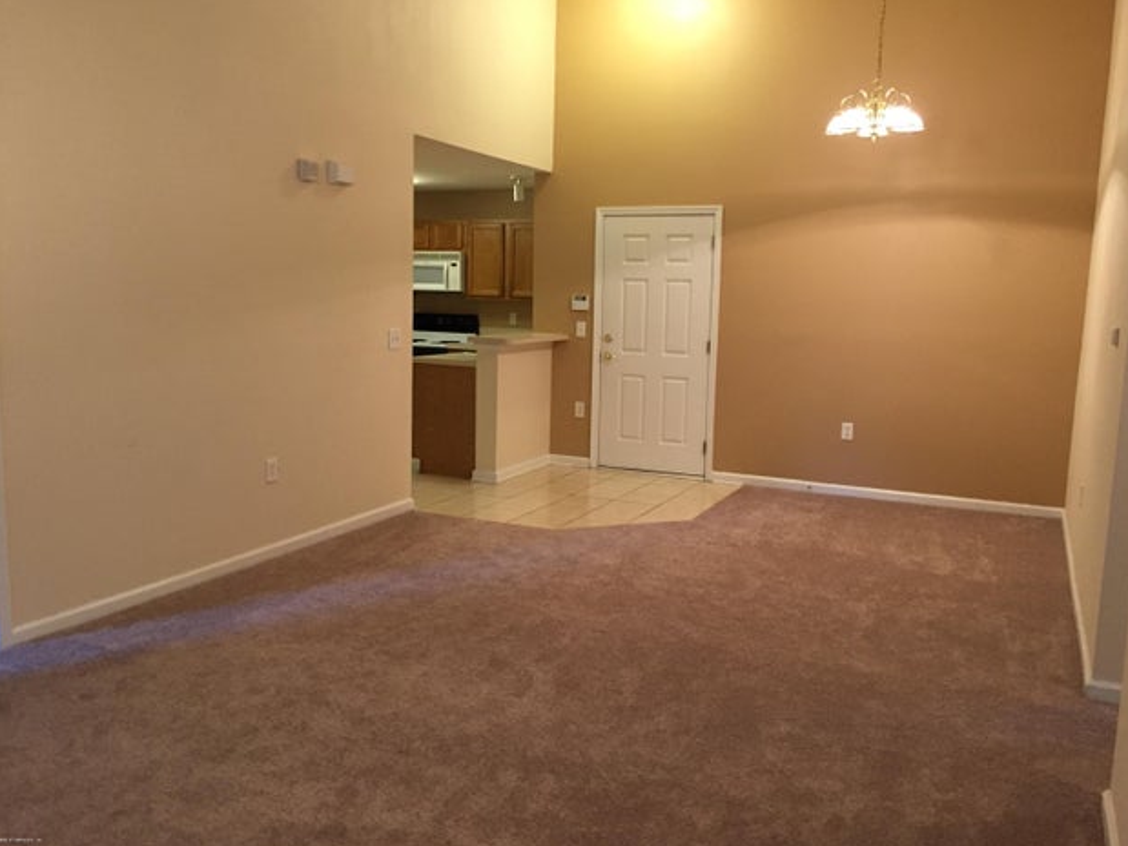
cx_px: 579
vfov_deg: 46.8
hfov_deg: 60.0
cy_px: 430
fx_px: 977
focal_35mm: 30
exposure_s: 1/30
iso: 160
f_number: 2.2
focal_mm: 4.15
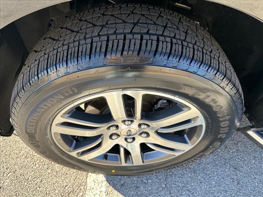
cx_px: 132
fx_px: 182
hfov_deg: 71.6
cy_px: 98
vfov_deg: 56.8
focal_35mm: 24
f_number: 1.78
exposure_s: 1/402
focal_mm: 6.86
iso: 80
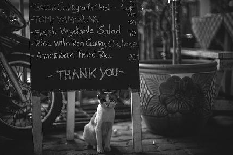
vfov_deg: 25.9
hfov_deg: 38.2
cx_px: 119
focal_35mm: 52
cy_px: 75
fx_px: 336
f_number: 1.4
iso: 800
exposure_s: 1/25
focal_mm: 50
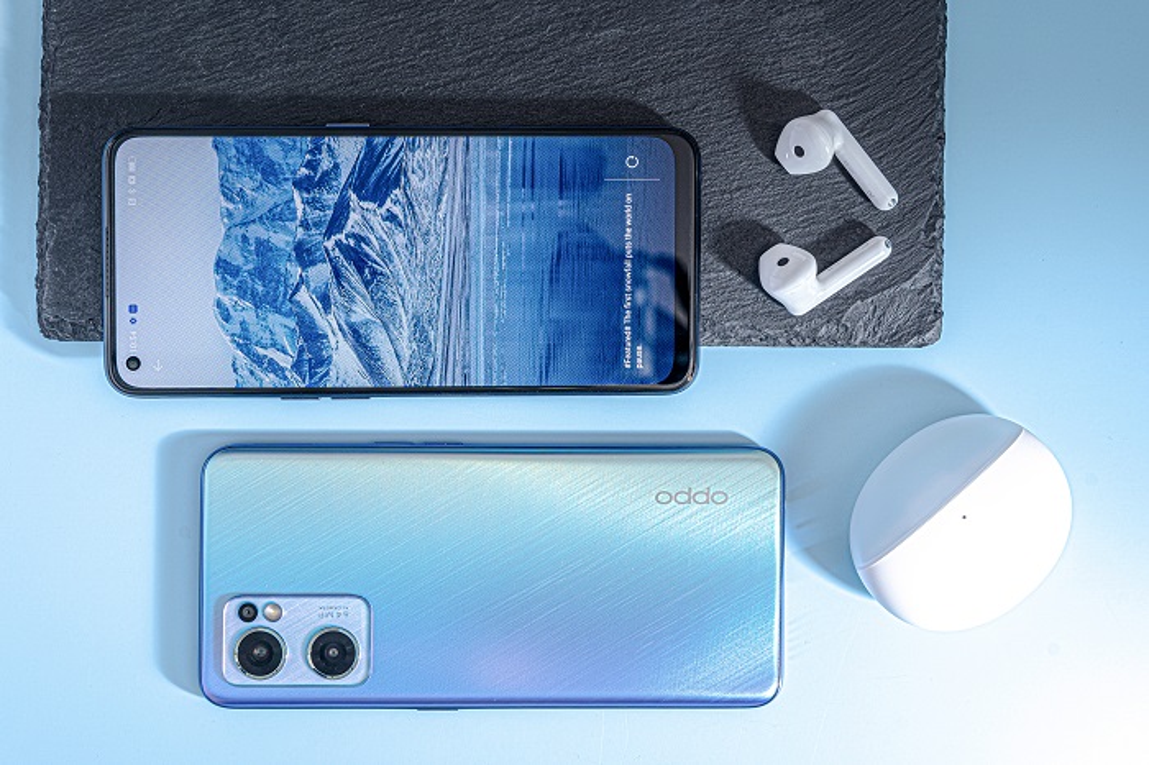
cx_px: 574
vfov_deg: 27.4
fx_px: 1566
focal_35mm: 49
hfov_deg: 40.3
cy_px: 382
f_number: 8
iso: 125
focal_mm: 49.1
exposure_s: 1/20
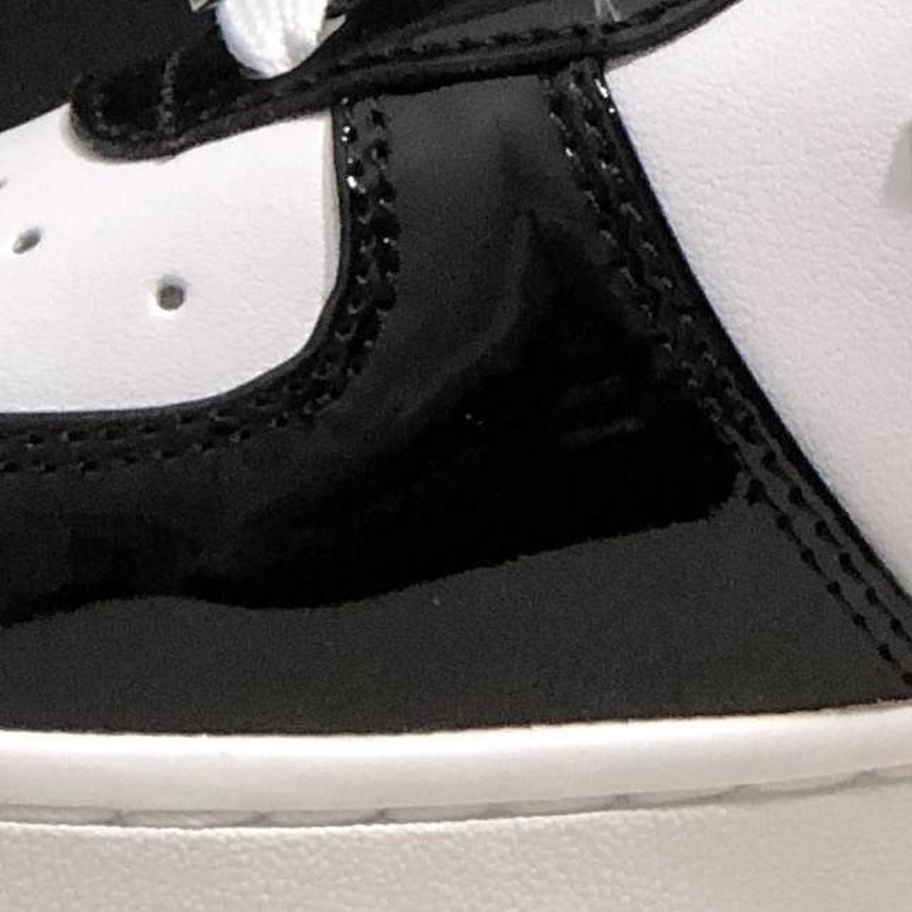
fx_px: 9419
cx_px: 1067
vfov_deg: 5.5
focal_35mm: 316
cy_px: -350
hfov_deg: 5.5
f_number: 2.8
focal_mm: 6.6
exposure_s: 1/30
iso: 80
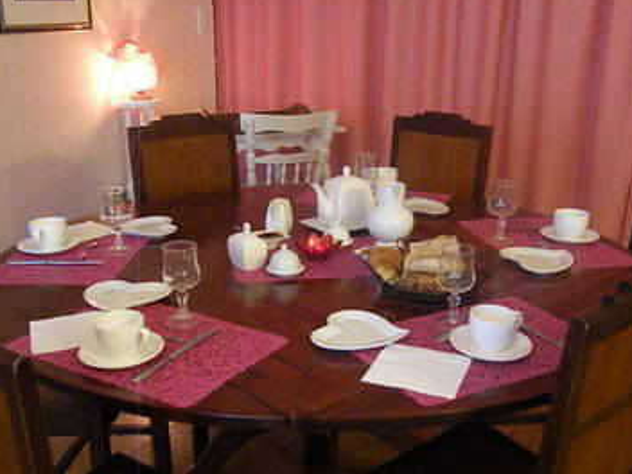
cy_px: 233
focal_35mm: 43
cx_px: 320
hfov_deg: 43.9
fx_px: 785
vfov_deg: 33.6
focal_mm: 7.4
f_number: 3.2
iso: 1600
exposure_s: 1/31.3
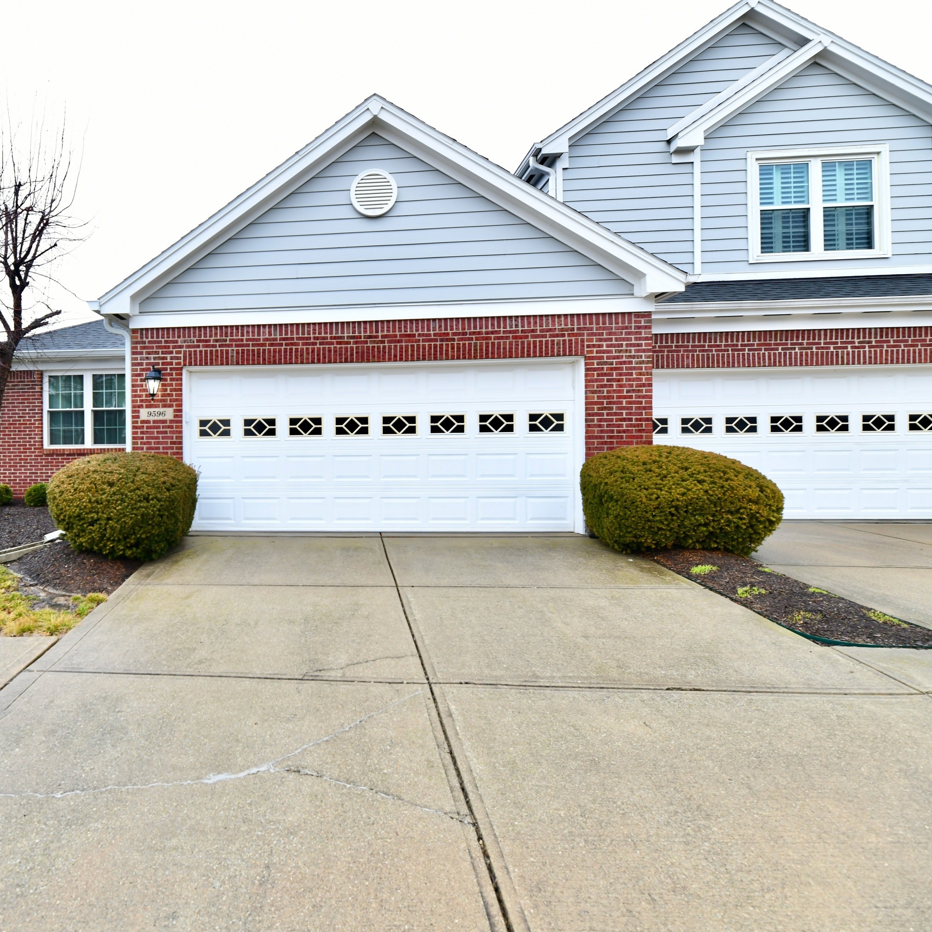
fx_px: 548
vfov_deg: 80.7
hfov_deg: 76.1
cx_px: 258
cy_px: 464
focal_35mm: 18
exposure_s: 1/100
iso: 640
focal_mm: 14
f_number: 5
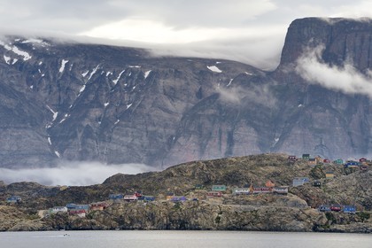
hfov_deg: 11.4
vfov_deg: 7.6
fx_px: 1860
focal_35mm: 180
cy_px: 124
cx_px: 186
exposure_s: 1/320
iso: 200
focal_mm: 180
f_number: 7.1
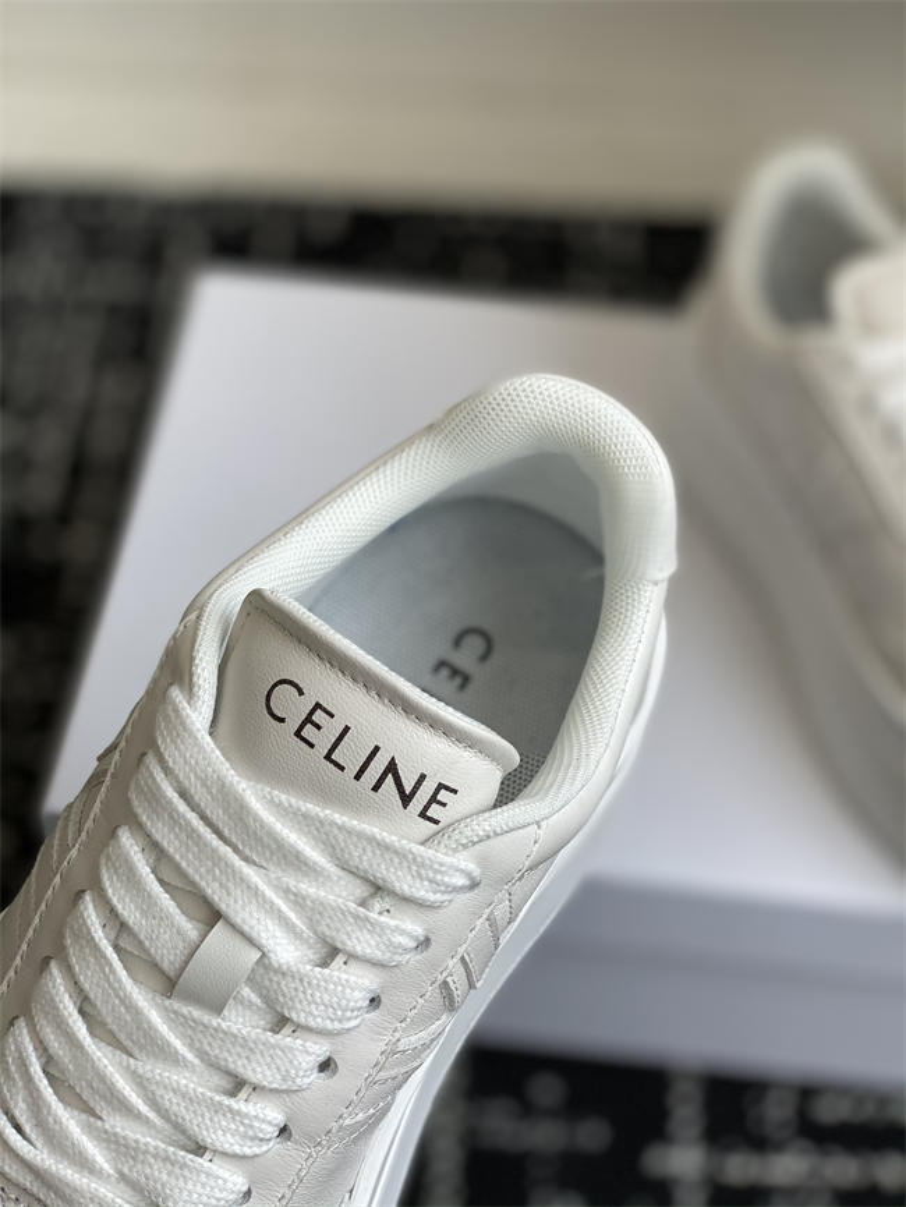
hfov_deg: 28.0
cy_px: 604
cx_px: 453
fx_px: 1814
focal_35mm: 52
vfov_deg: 36.8
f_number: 2
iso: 20
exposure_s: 1/355
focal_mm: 6
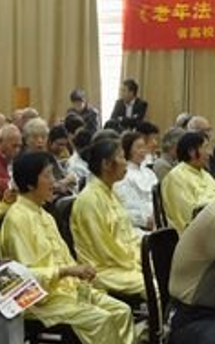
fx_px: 910
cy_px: 271
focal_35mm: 97
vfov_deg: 21.2
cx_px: 86
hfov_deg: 13.5
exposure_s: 1/125
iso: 2800
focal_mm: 24
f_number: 5.6
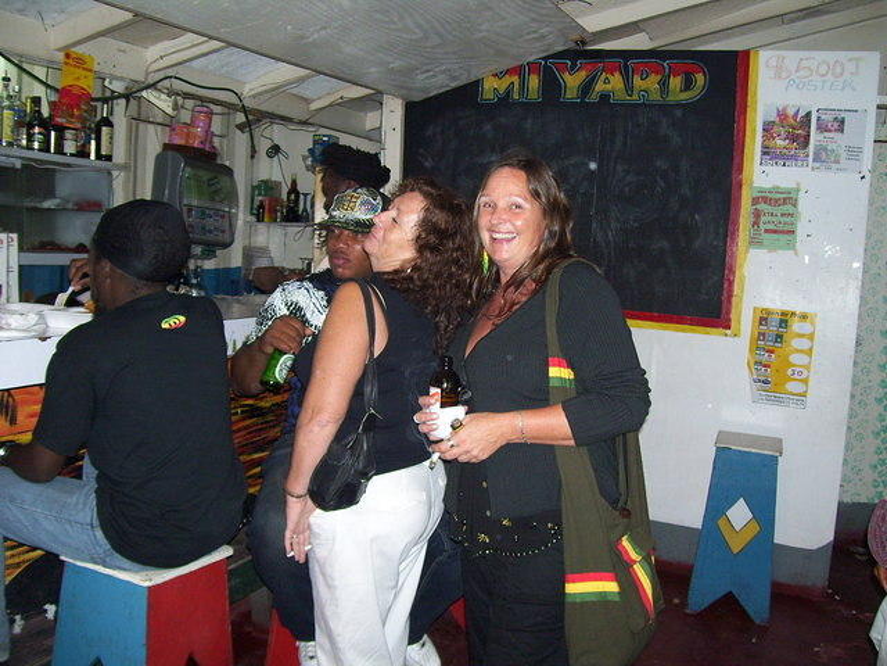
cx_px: 444
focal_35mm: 36
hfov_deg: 51.4
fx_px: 922
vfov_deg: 39.7
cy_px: 333
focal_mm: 6
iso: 200
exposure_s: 1/60
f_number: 2.7
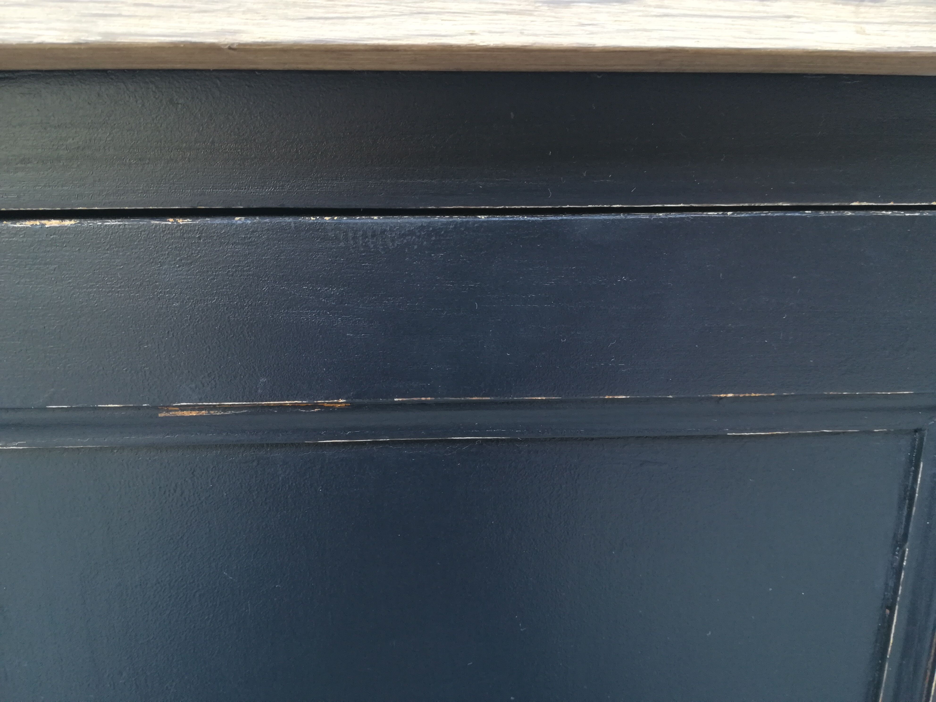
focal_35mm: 26
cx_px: 468
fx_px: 703
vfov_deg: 53.1
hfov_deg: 67.3
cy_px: 351
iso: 200
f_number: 2.2
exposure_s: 1/33.3
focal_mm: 3.83
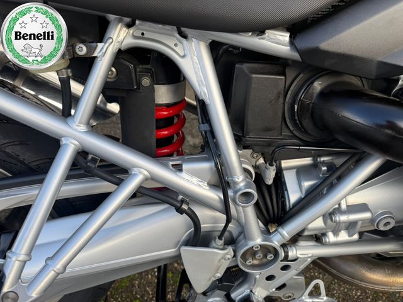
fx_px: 279
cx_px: 202
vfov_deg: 56.8
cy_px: 151
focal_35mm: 24
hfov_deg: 71.6
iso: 80
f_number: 1.78
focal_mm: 6.76
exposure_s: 1/381
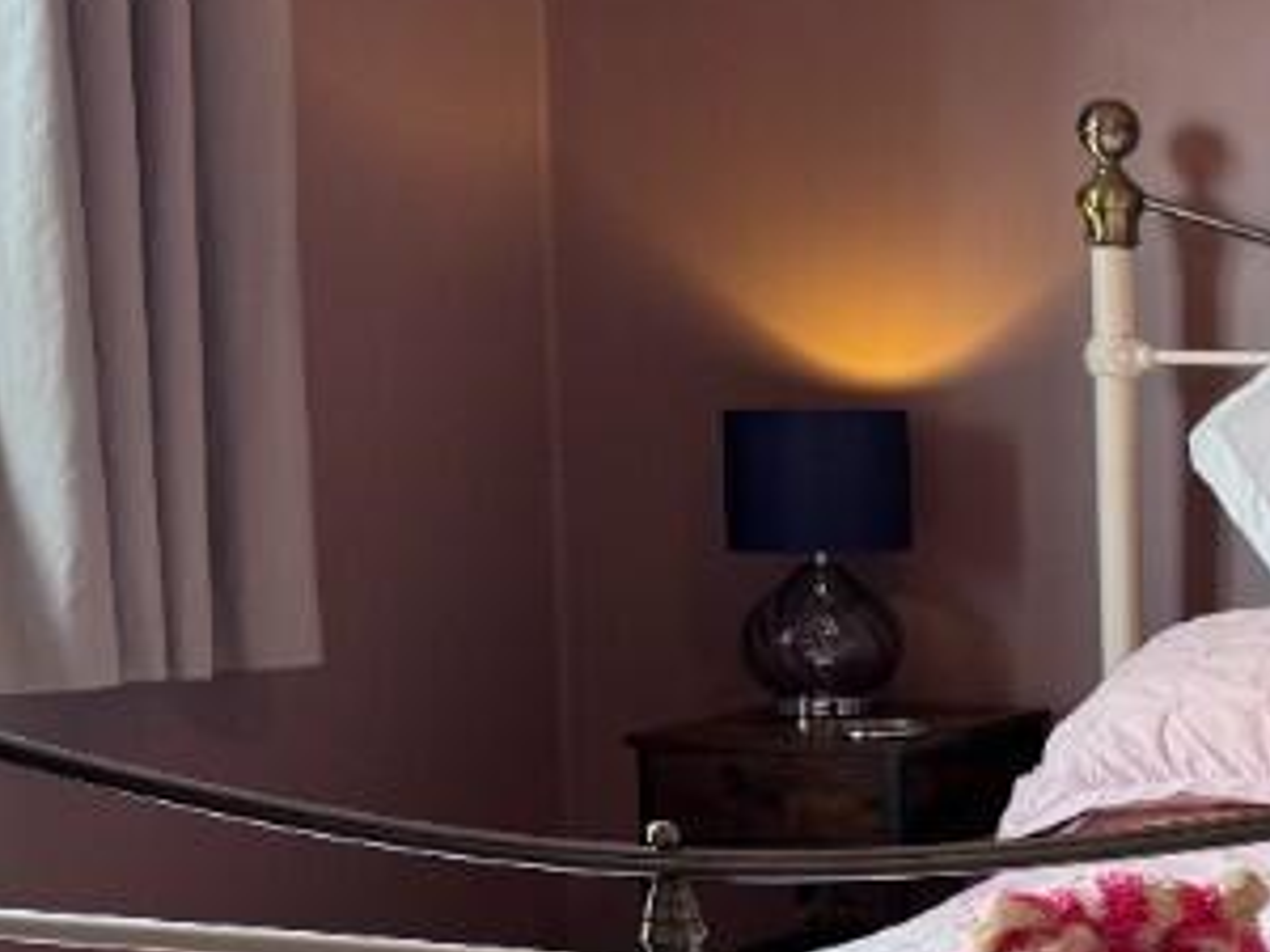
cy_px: 647
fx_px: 3008
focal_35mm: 82
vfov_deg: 17.9
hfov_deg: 20.8
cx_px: 1820
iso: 125
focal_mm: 6.76
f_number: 1.78
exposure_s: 1/50
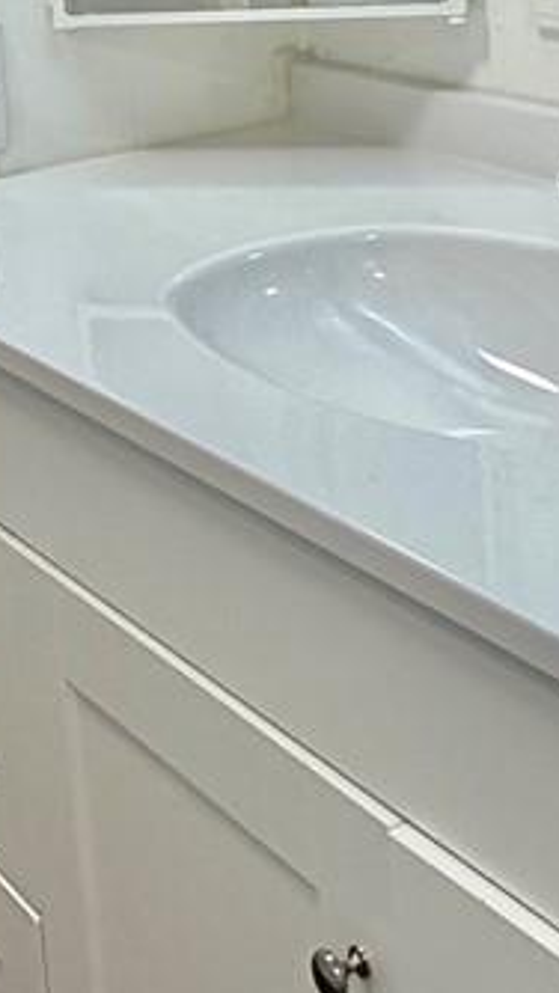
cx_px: 244
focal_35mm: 73
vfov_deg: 26.9
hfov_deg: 16.5
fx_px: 1923
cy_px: -59
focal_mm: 2.22
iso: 125
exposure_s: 1/120
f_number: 2.2
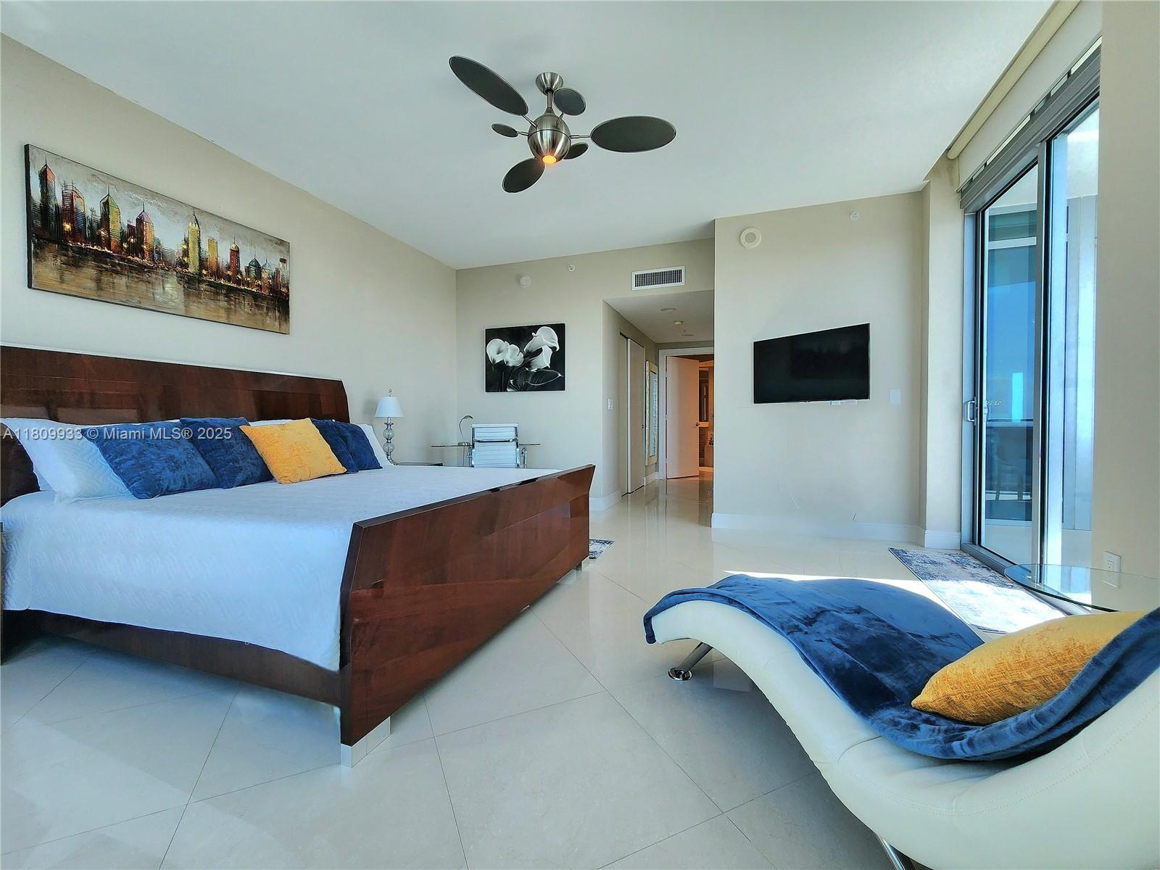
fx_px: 436
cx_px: 580
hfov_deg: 106.2
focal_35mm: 13
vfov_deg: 89.9
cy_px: 435
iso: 50
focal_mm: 2.2
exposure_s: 1/120
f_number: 2.2
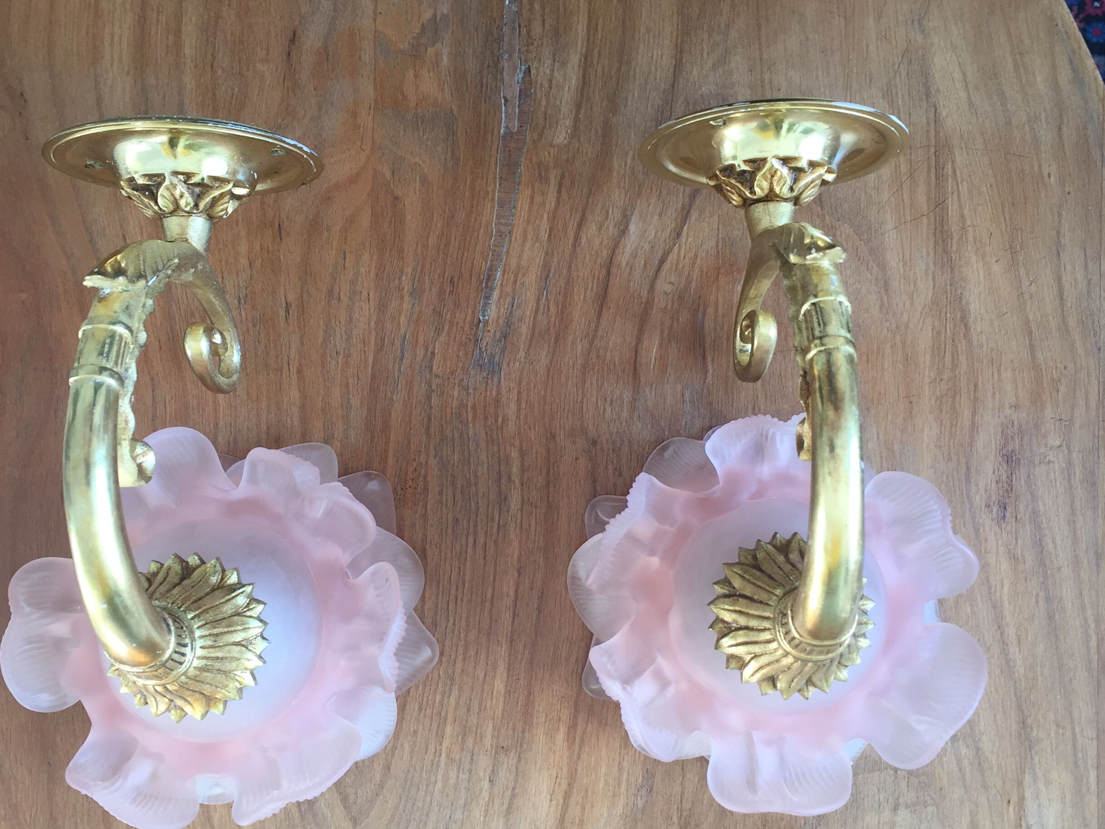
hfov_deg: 47.9
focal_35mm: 39
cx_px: 546
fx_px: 1245
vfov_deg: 36.8
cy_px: 466
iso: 40
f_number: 2.2
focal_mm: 4.15
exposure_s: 1/50
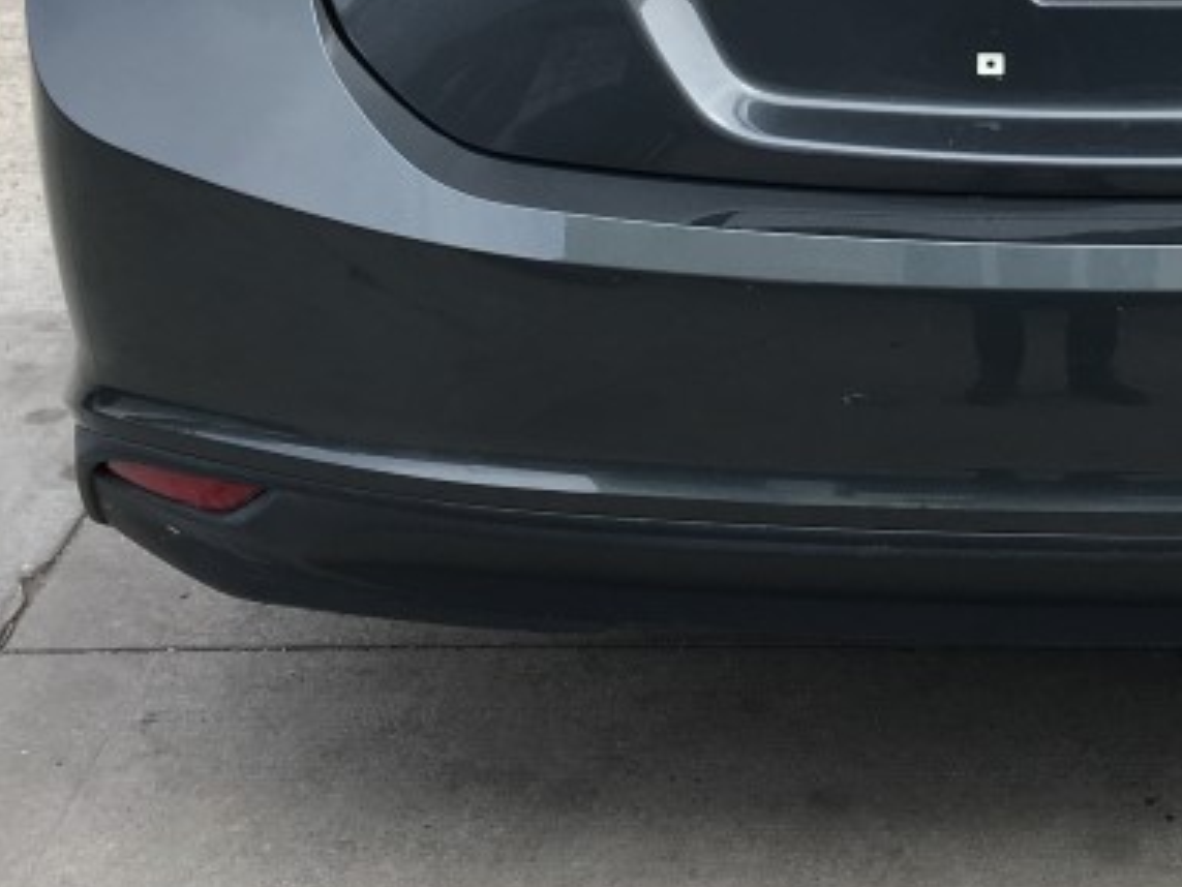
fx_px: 2664
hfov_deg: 24.5
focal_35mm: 78
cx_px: 990
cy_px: -12
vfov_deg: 18.4
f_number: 2.2
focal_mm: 4.15
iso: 25
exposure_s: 1/591
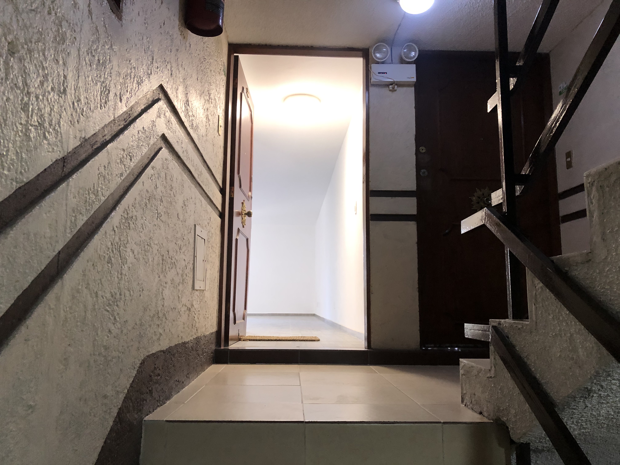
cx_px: 310
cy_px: 232
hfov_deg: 63.4
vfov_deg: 49.7
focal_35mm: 28
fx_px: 502
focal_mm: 4
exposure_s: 1/15
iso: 64
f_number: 1.8
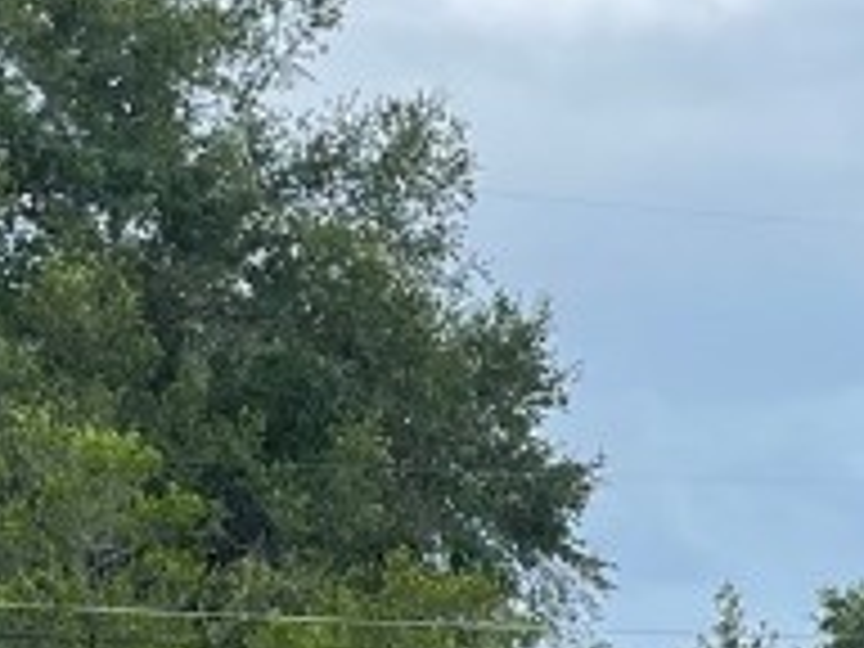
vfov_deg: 9.5
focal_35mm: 139
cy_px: 1539
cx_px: 1125
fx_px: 3469
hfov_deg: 13.7
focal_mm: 5.1
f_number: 1.6
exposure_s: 1/916
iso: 32
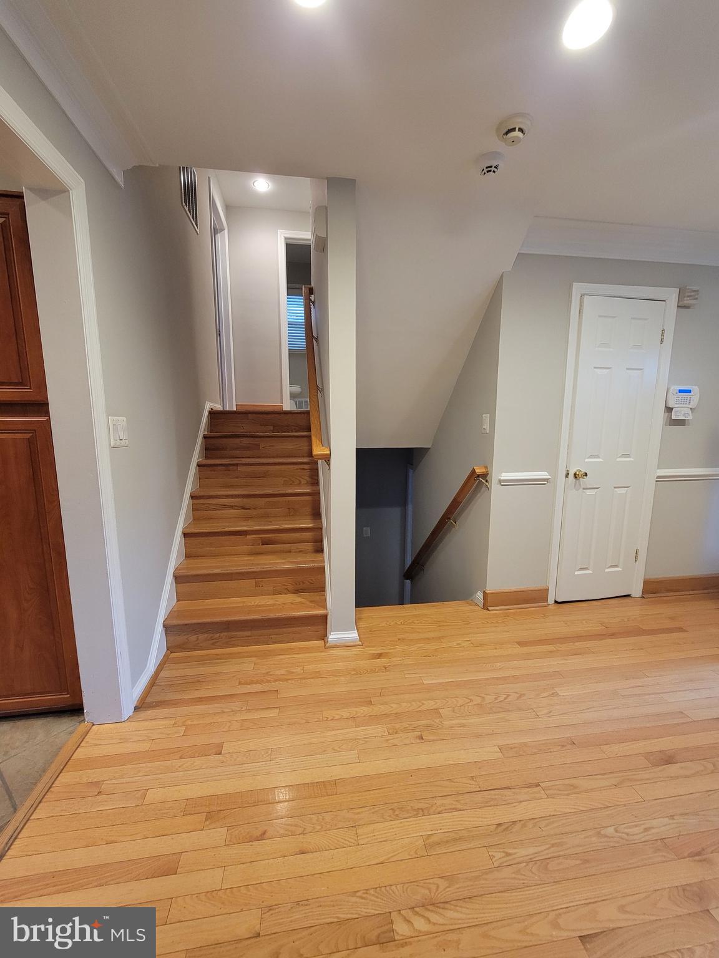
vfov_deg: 106.2
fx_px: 360
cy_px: 479
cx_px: 360
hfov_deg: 89.9
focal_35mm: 13
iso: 320
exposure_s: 1/40
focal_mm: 2.2
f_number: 2.2
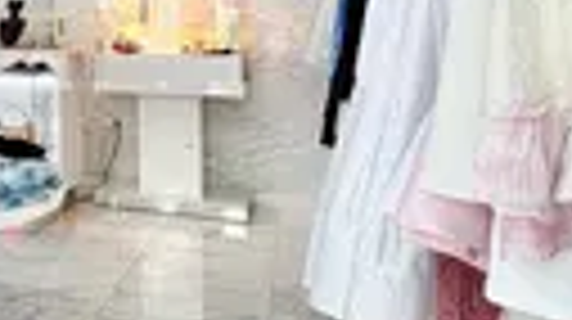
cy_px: 0
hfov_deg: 33.5
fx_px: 727
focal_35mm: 48
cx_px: -140
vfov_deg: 23.7
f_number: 2.2
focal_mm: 2.22
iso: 64
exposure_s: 1/120
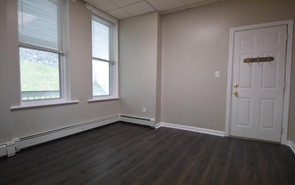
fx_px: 153
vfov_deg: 62.2
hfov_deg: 88.0
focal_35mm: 19
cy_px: 95
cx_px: 144
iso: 5000
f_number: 4.5
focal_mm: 12
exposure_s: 1/400
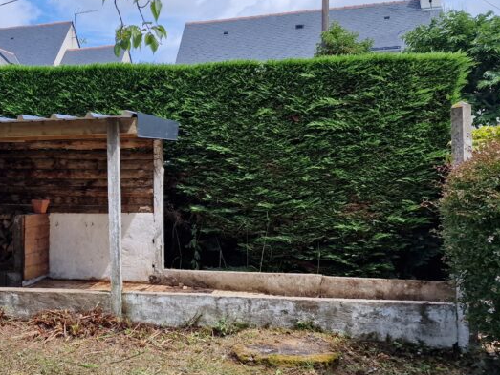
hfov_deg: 40.0
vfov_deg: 32.2
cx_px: 84
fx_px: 650
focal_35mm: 45
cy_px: 199
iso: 50
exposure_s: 1/694
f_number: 1.8
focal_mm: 6.4
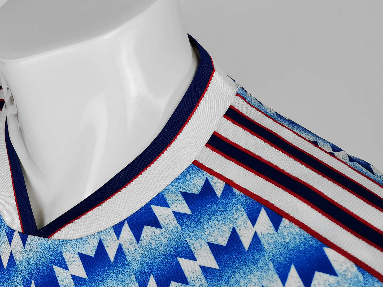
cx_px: 169
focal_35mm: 54
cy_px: 107
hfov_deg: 35.5
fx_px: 597
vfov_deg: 26.9
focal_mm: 5.58
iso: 125
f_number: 1.8
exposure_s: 1/100
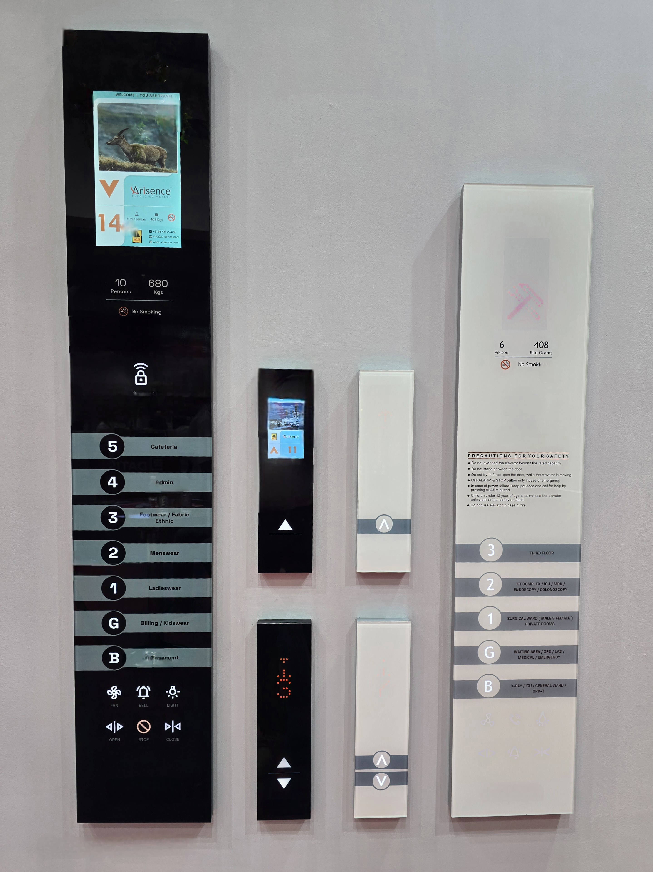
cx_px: 326
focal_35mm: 23
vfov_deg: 73.9
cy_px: 436
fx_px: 579
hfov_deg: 58.9
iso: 64
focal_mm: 6.3
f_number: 1.7
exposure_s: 1/100
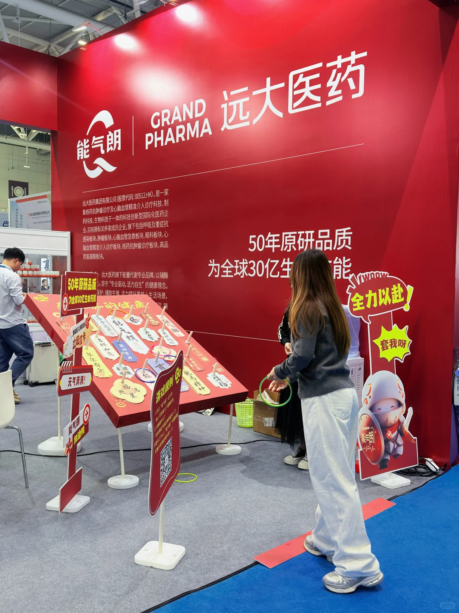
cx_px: 230
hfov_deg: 40.7
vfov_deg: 52.6
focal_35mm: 35
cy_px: 306
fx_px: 619
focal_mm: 6.76
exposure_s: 1/100
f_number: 1.78
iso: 100
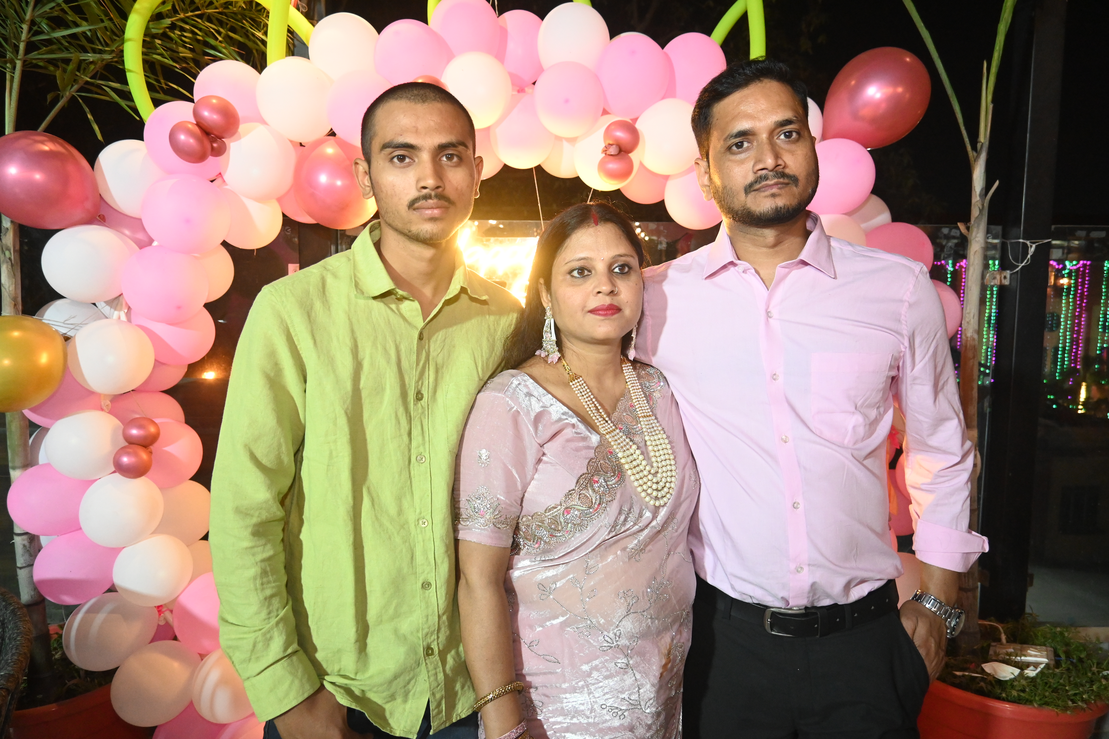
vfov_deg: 53.1
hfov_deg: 73.7
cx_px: 554
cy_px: 370
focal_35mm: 24
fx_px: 739
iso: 3200
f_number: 3.5
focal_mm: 16
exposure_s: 1/125
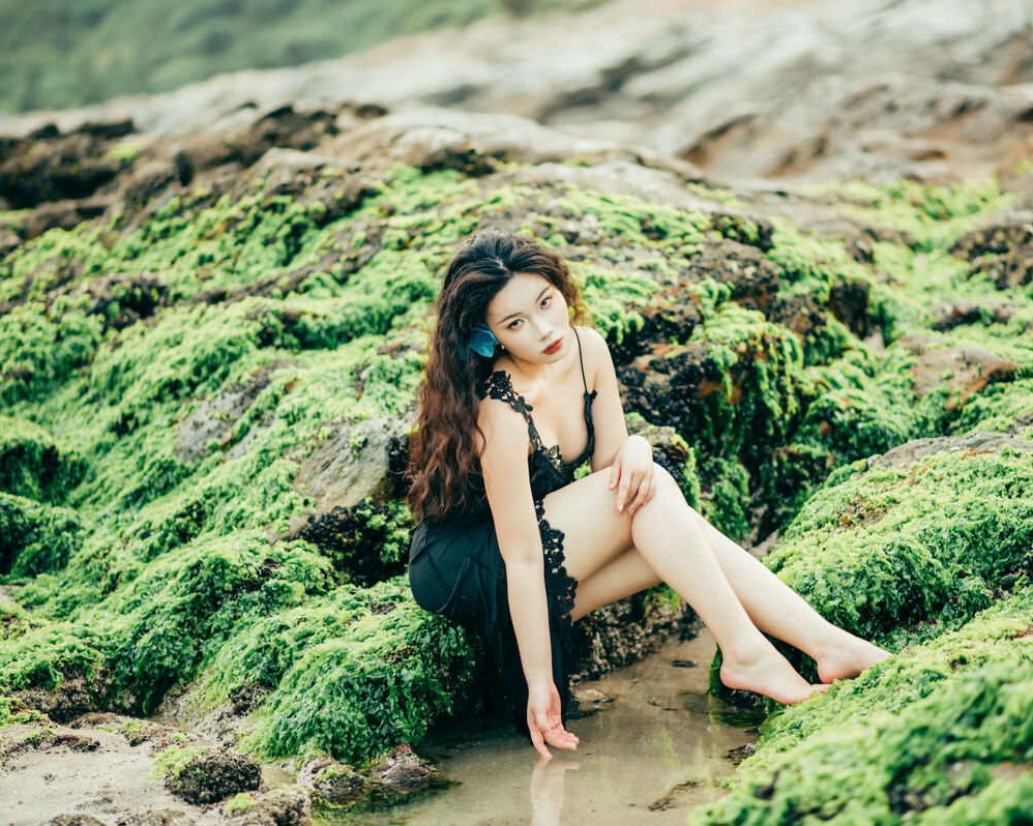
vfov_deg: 16.0
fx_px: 2934
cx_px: 570
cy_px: 414
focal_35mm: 96
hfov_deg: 20.0
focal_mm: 85
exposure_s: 1/400
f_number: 1.8
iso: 250
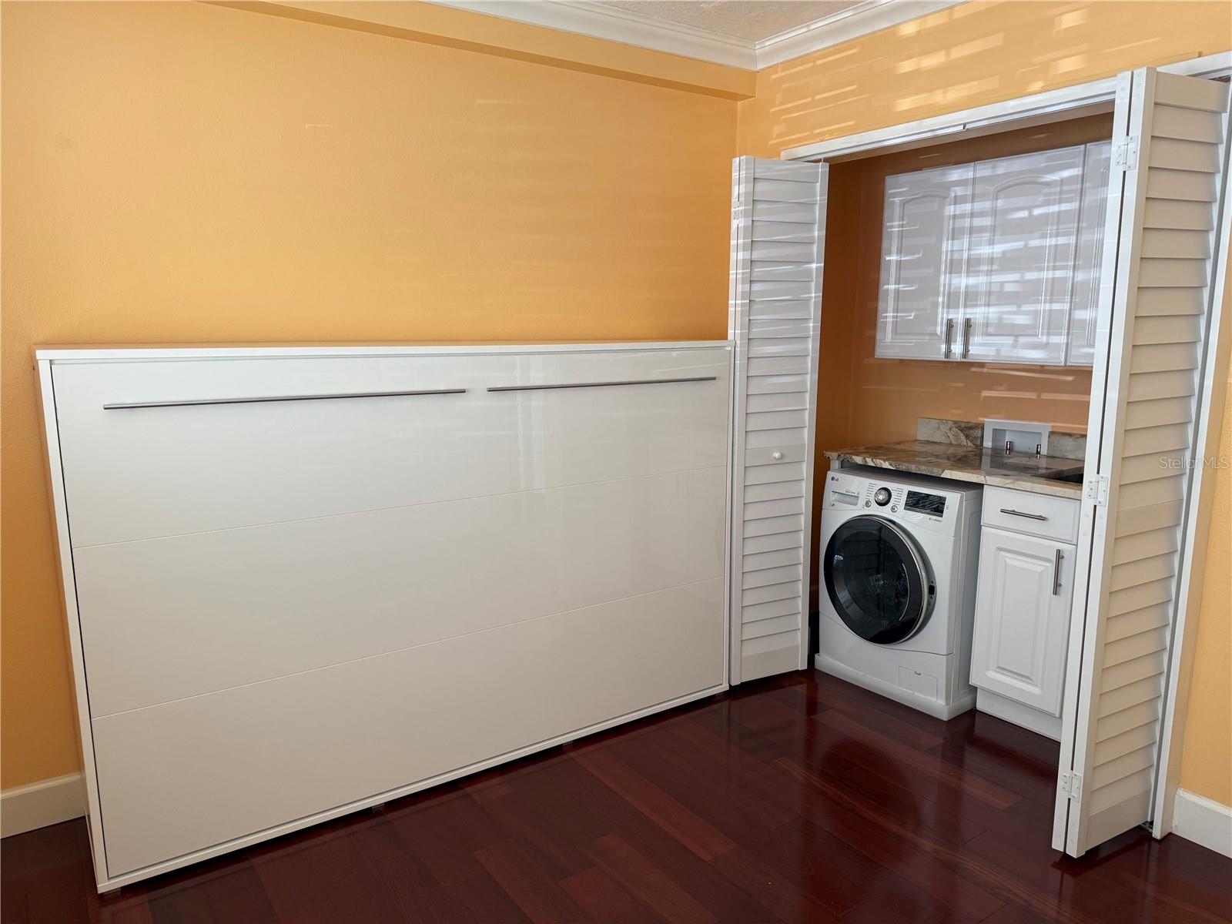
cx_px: 616
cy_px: 462
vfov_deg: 56.8
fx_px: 854
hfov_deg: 71.6
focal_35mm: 24
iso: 160
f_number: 1.78
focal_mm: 6.76
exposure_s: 1/121
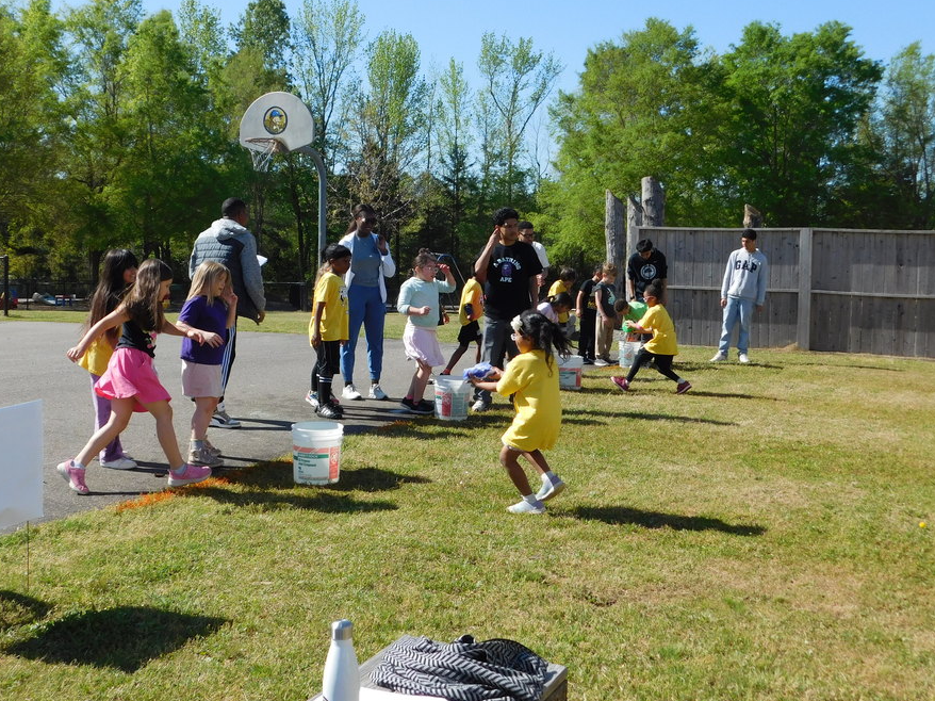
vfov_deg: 34.3
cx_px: 395
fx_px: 1134
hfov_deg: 44.7
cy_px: 308
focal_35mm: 42
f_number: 3.5
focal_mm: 6.3
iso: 125
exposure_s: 1/1000
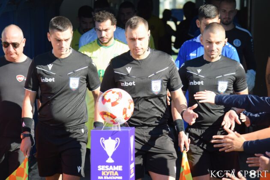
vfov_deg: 8.3
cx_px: 135
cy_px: 90
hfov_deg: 12.5
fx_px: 1237
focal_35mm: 165
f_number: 4.8
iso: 400
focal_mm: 110
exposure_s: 1/800
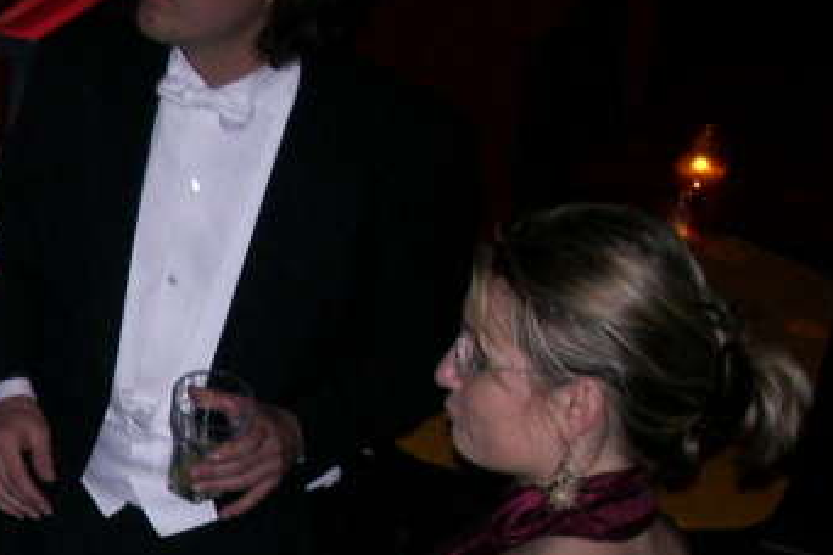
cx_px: -307
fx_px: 2522
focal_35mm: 109
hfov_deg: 17.4
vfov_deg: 12.2
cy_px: 689
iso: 100
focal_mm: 5.8
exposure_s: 1/40
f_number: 2.6
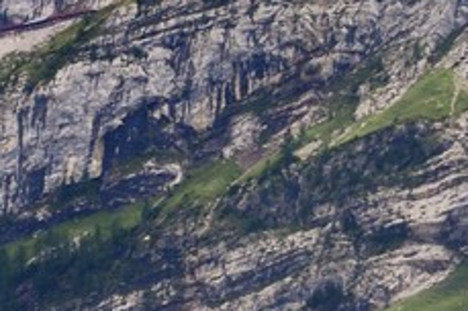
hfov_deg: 5.9
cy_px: 446
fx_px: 4180
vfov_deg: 4.2
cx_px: -1030
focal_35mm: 322
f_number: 13
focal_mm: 46
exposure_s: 1/250
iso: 200
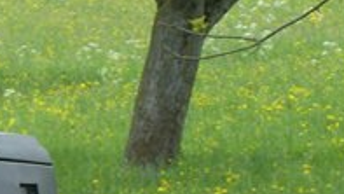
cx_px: -52
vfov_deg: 0.9
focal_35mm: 1328
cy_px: 187
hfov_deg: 1.6
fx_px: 12118
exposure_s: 1/125
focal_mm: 49.2
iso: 100
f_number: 4.9
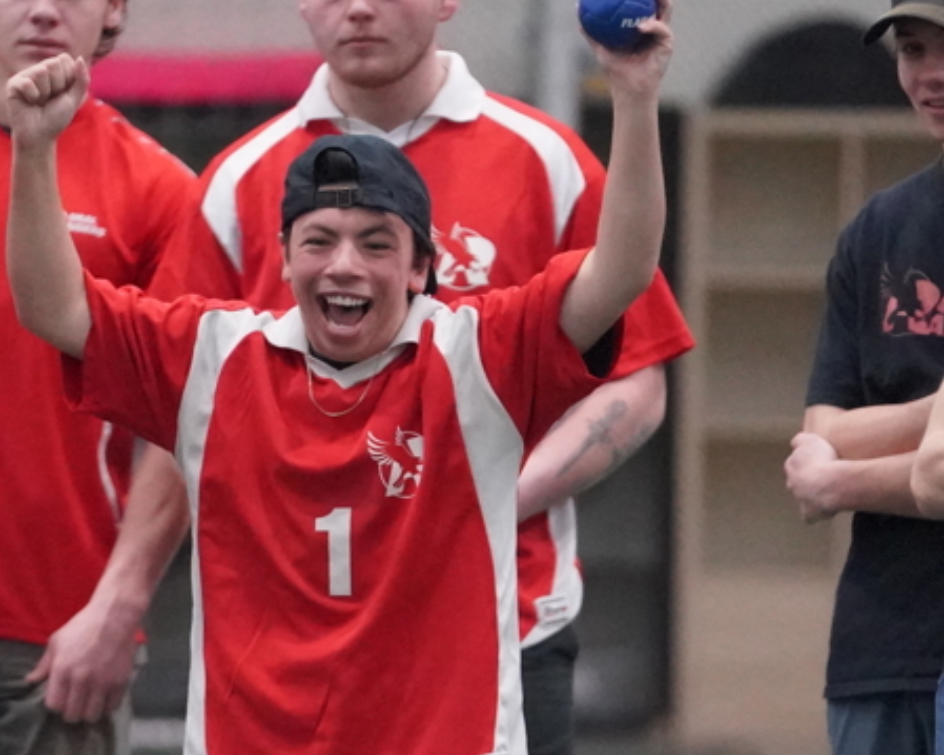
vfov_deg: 2.5
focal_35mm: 627
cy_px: 601
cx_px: 259
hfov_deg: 3.1
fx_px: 17514
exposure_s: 1/1000
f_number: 2.8
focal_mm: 200
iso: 12800
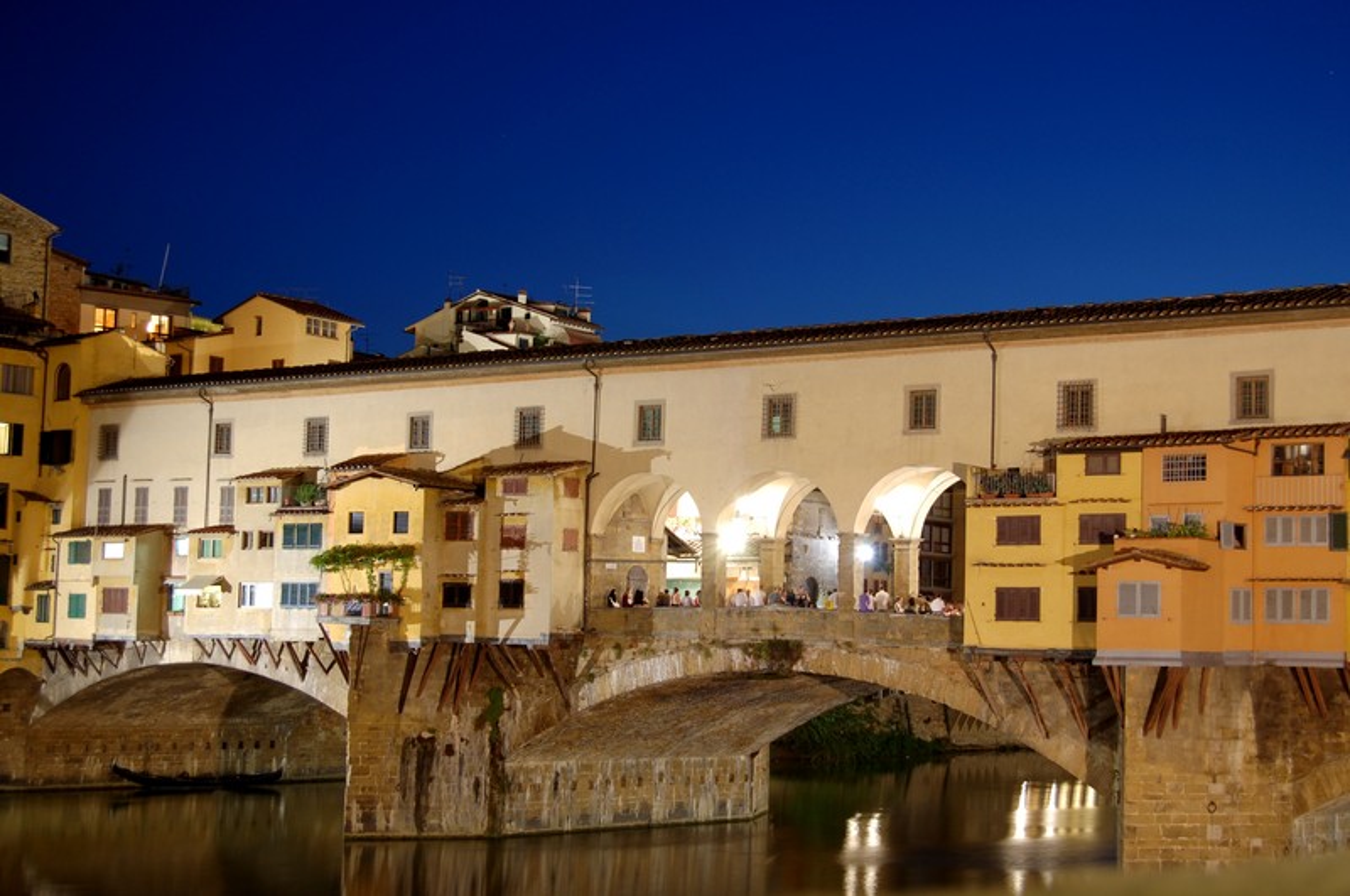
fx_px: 2134
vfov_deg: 23.7
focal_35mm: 57
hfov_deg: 35.1
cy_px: 448
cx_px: 675
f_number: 4.8
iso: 200
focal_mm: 38
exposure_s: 6
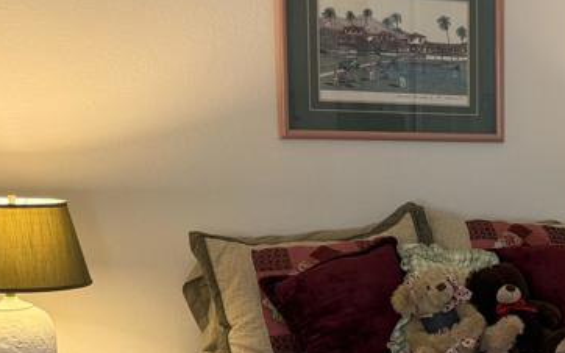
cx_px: 707
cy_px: 286
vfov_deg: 17.9
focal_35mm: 72
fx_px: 1108
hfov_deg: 25.2
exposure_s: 1/120
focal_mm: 6.76
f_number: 1.78
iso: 200
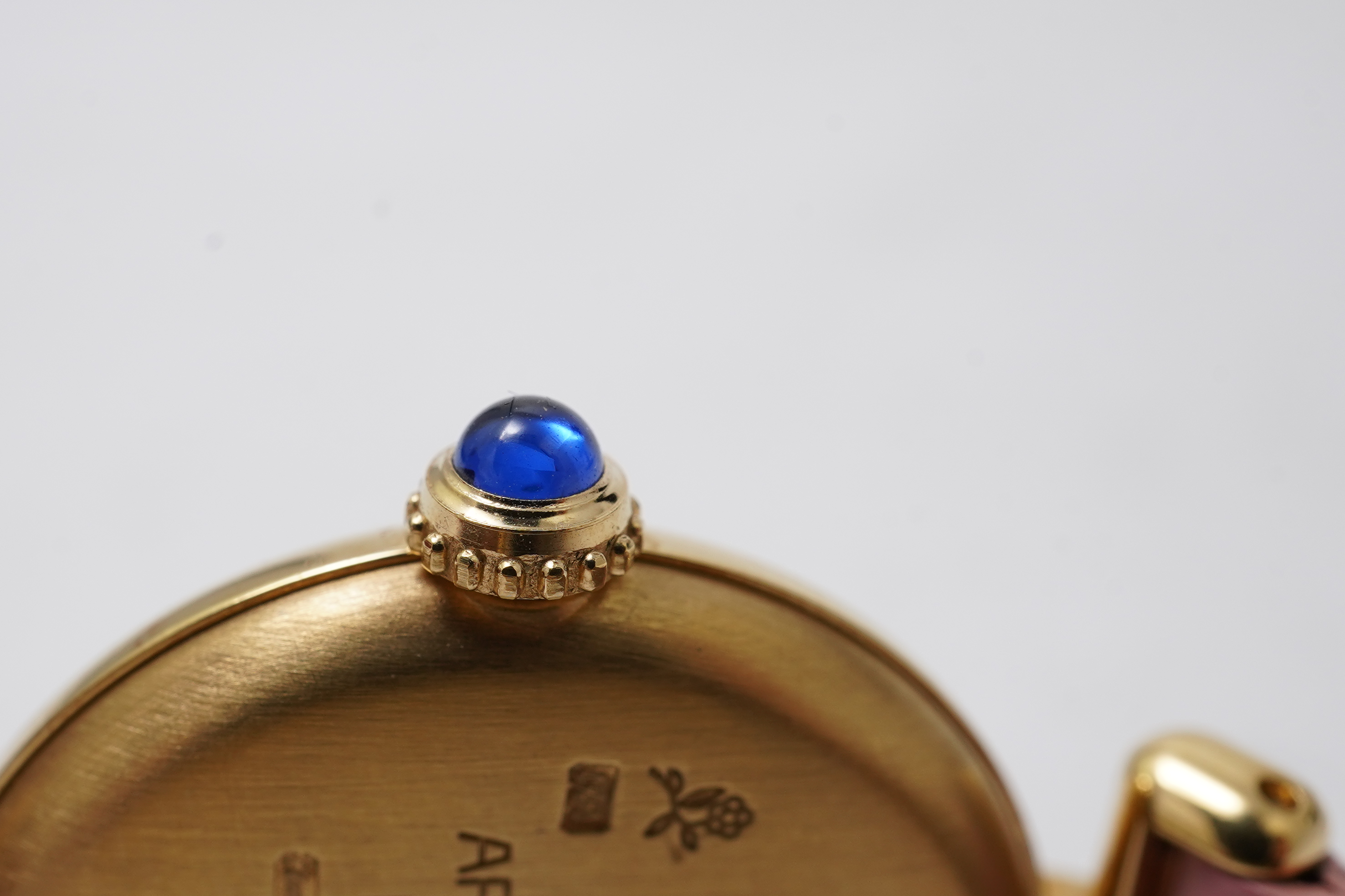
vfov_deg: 22.6
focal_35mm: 60
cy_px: 455
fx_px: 2241
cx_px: 527
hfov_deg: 33.3
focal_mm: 30
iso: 400
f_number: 20
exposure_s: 1/125
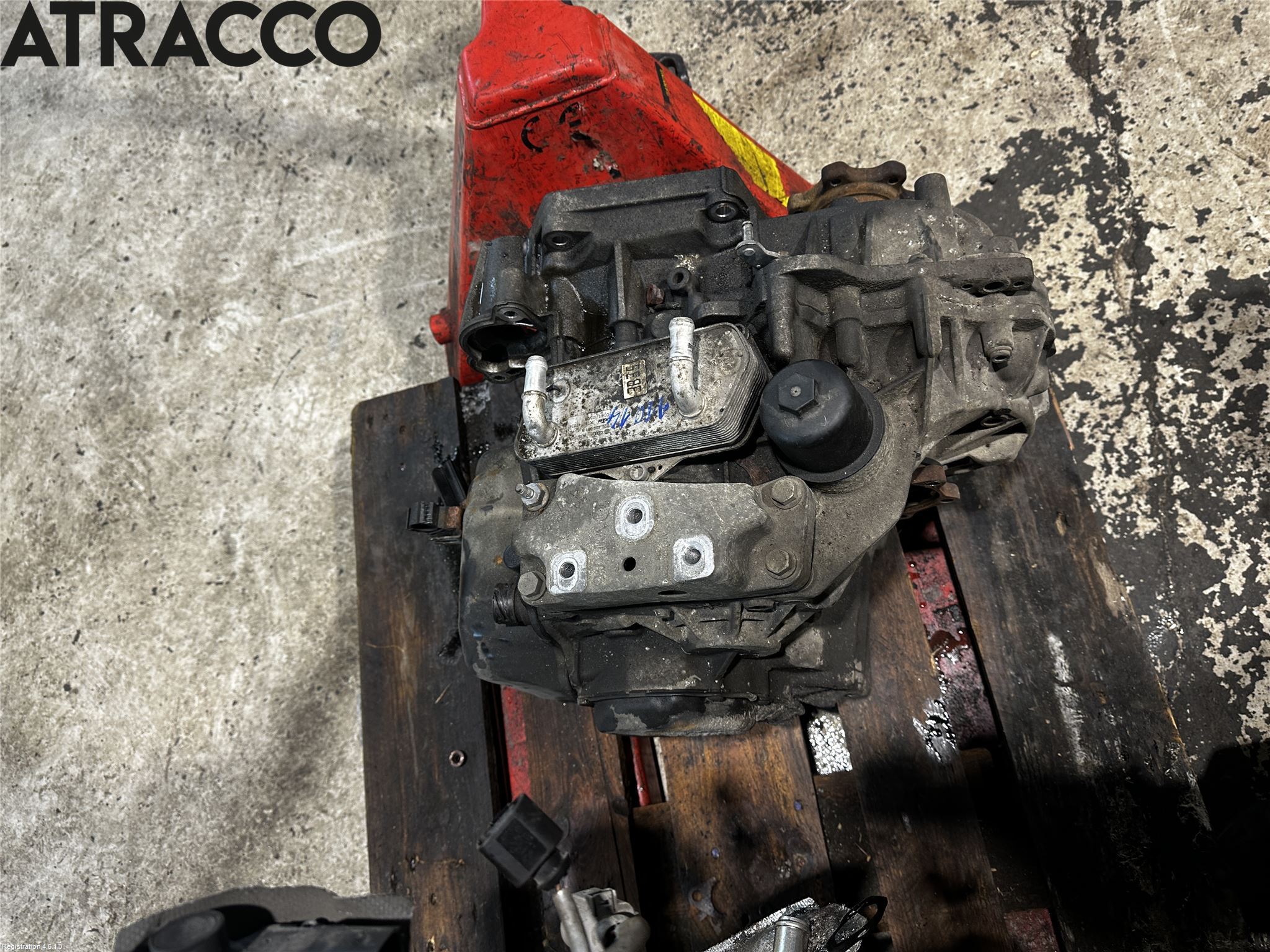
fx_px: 881
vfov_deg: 56.8
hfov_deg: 71.6
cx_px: 635
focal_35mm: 24
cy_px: 476
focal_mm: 6.86
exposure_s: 1/50
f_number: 1.78
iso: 125
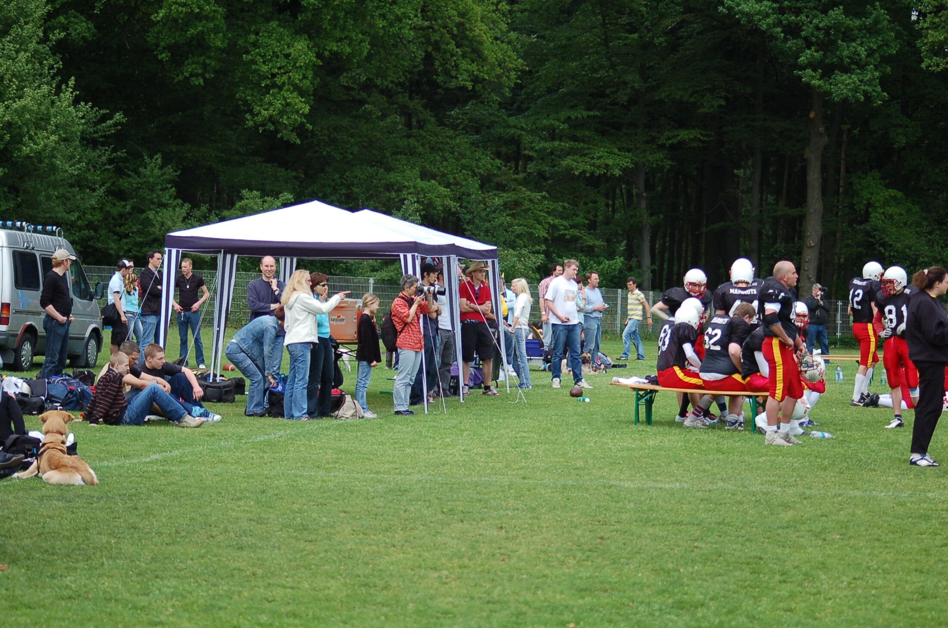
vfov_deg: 13.0
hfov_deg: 19.5
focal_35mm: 105
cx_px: 474
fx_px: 2760
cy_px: 314
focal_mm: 70
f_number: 4
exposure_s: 1/1000
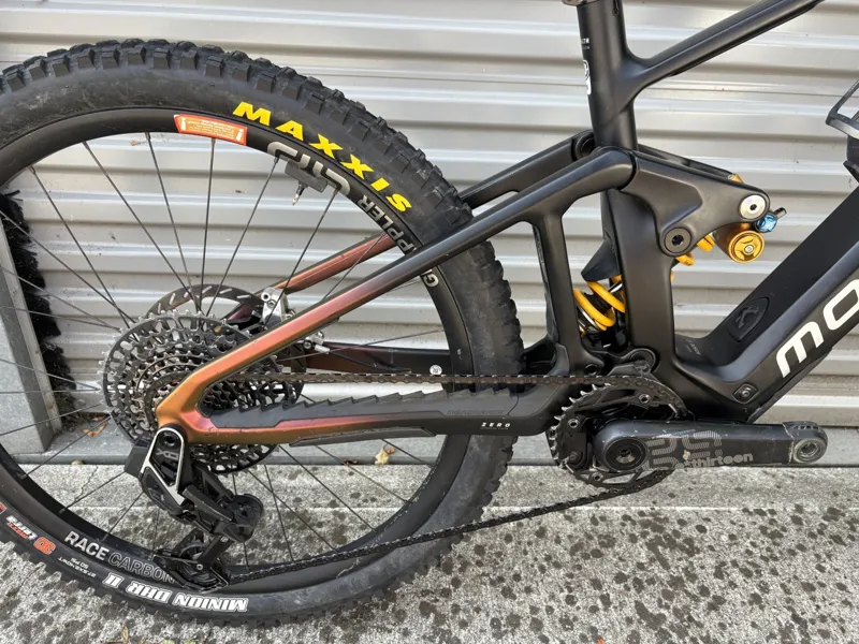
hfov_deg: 67.3
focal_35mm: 26
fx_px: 645
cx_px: 430
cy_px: 322
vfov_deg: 53.1
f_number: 1.6
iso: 40
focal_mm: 5.96
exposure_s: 1/232
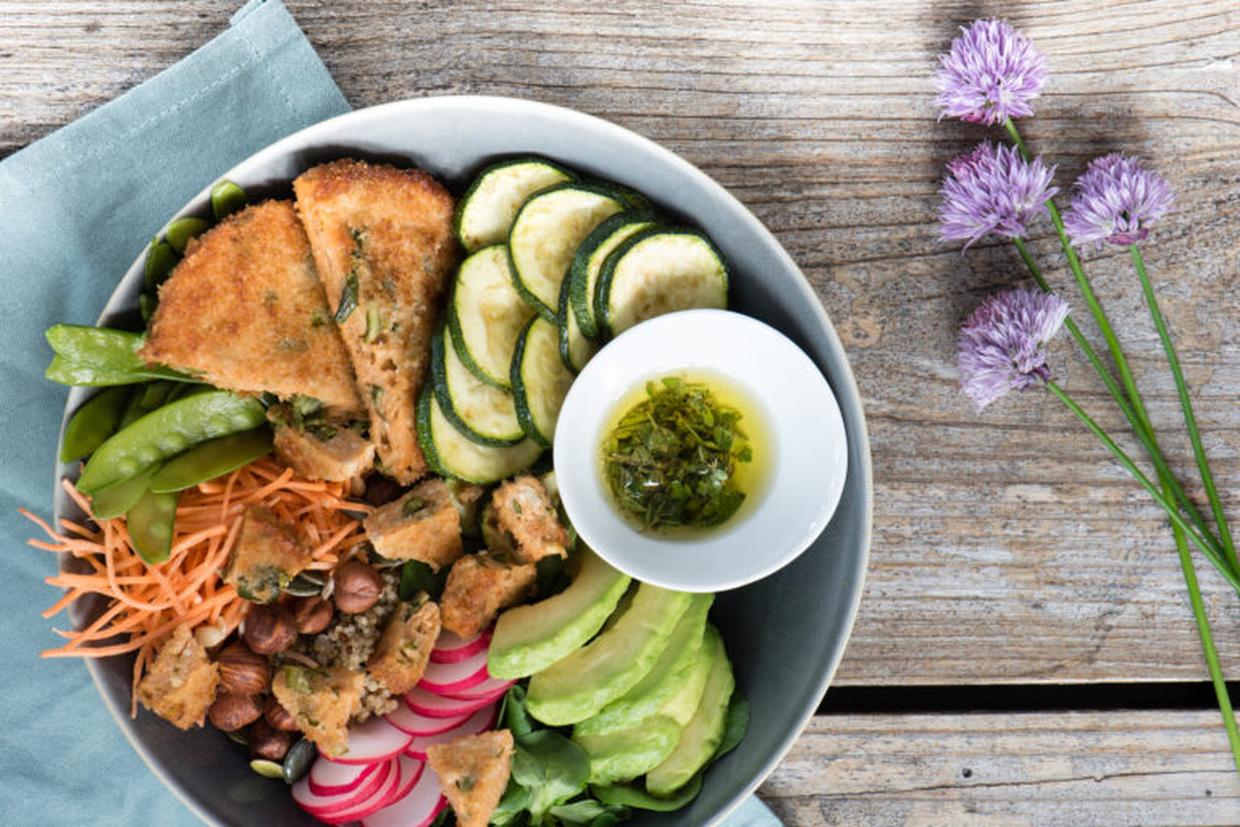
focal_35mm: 105
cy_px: 414
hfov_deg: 19.5
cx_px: 620
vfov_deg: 13.0
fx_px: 3616
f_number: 11
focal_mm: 105
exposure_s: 1/13
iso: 400
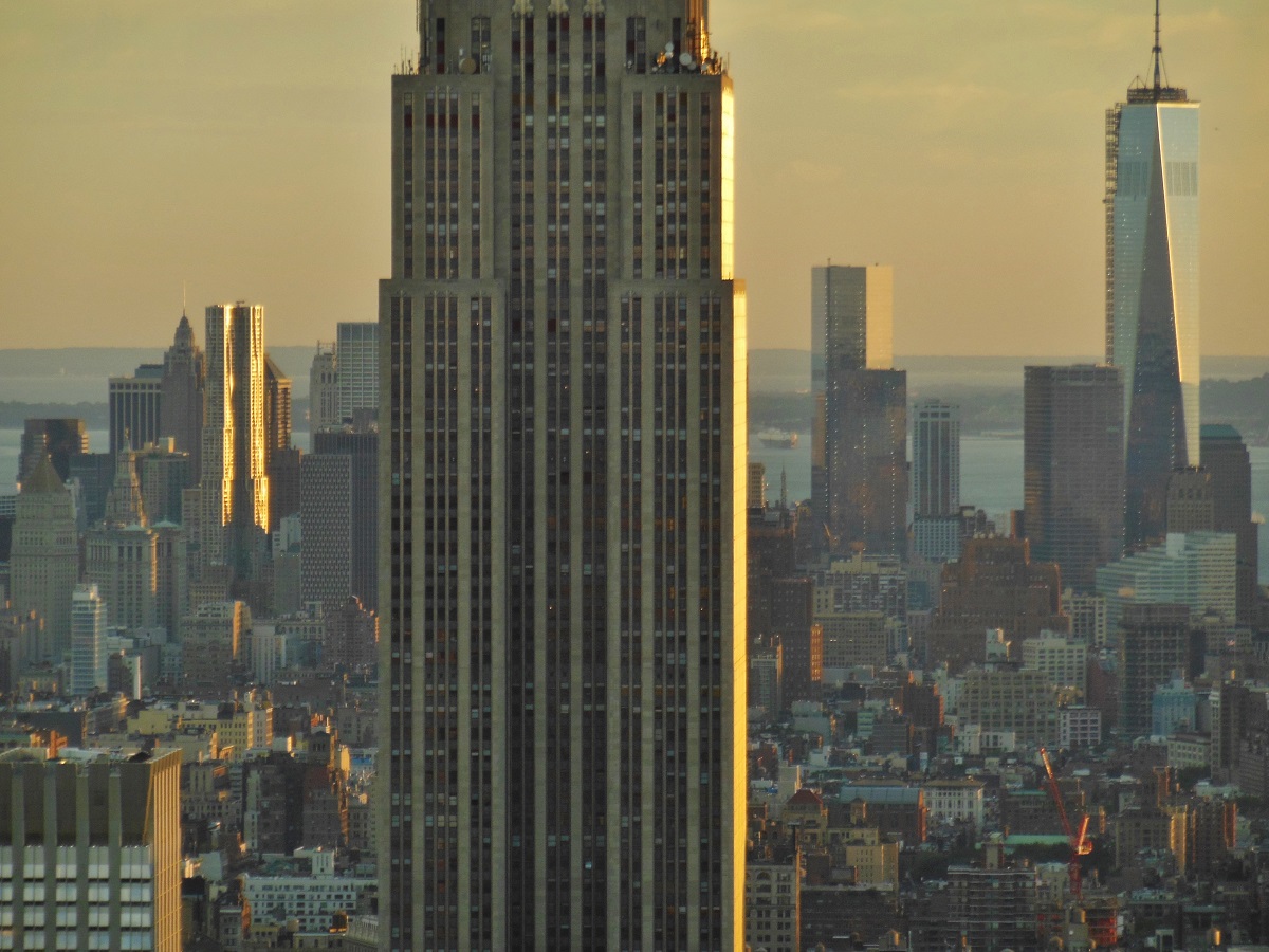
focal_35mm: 219
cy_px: 476
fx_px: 8028
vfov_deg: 6.8
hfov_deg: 9.0
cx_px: 634
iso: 125
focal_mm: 39.1
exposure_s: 1/160
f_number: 5.7
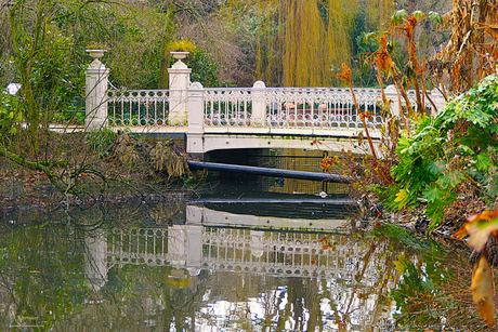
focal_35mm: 103
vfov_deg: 13.3
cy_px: 166
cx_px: 249
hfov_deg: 19.8
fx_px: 1425
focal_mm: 37.9
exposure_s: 1/80
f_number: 4.2
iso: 125
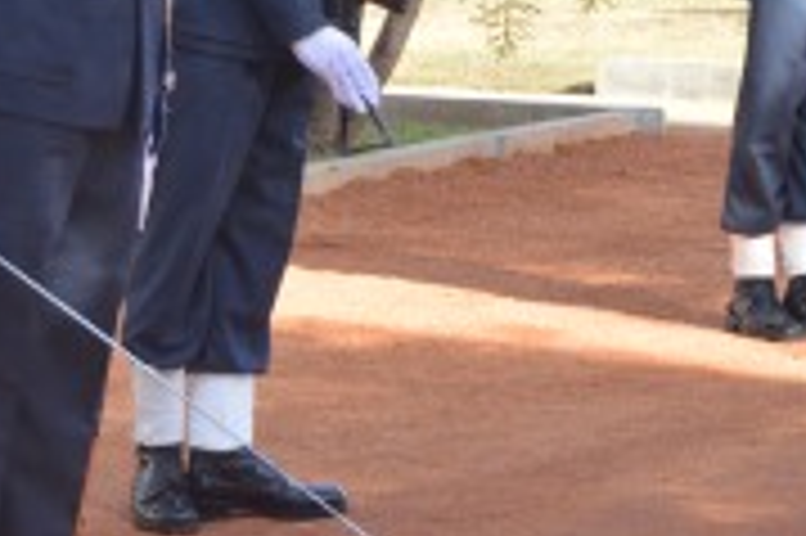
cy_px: 0
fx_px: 5048
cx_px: 847
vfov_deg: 6.1
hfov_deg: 9.1
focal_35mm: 226
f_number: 7.1
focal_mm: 45
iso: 400
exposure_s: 1/200
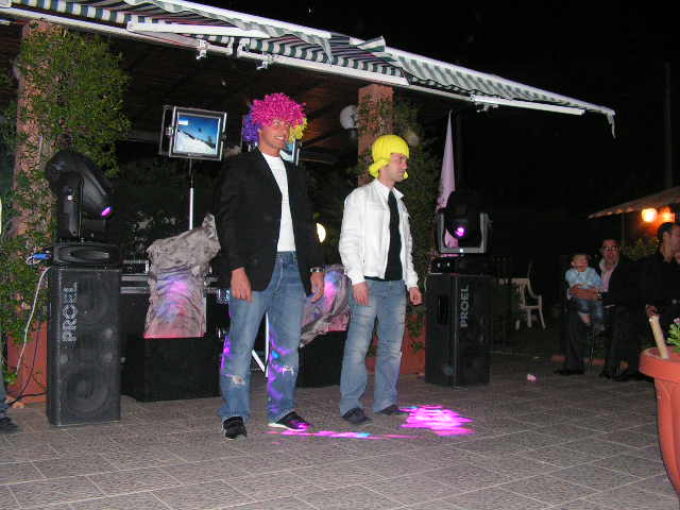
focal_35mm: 36
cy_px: 255
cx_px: 340
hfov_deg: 51.4
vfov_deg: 39.7
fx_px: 707
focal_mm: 6
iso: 200
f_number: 3.2
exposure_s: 1/40
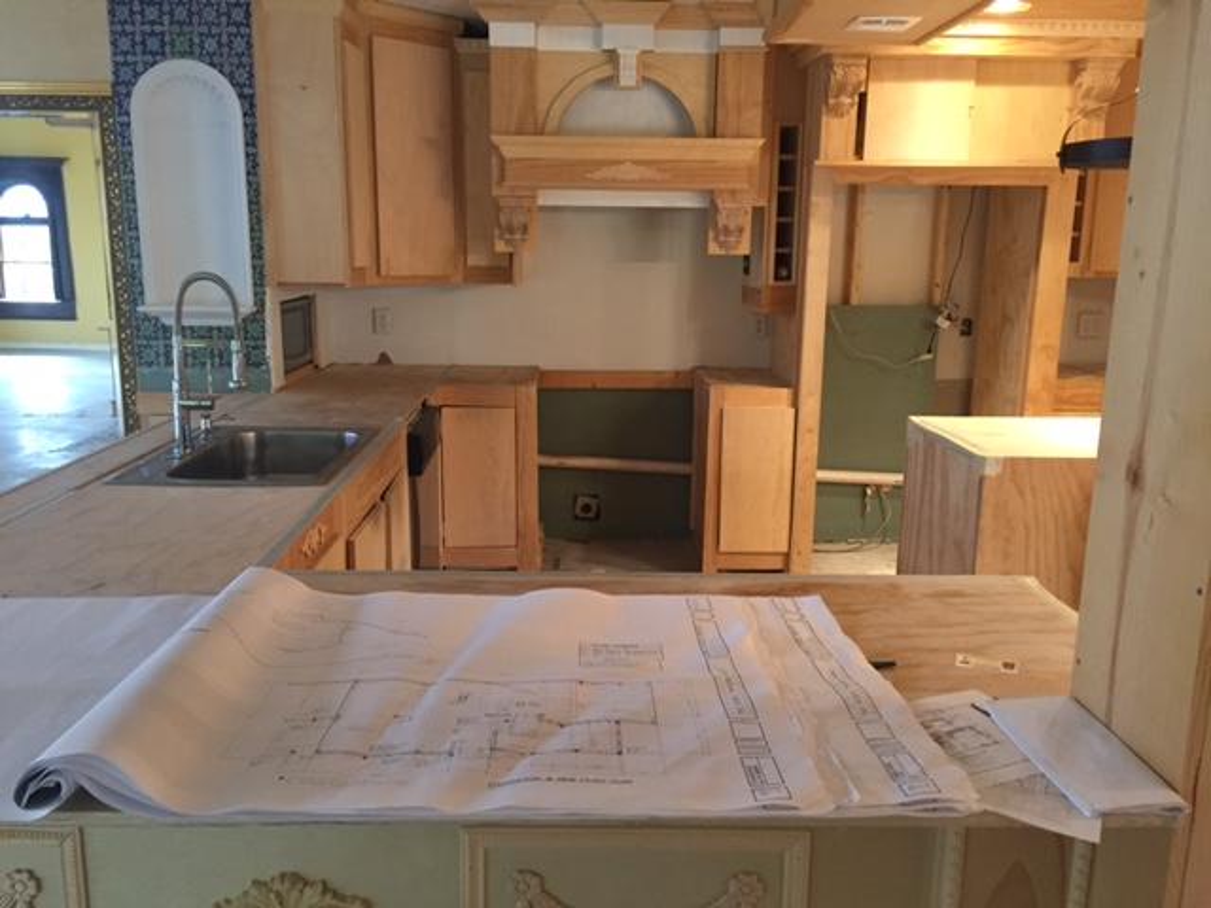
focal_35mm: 29
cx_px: 606
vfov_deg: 48.2
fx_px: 1015
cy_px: 454
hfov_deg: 61.7
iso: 160
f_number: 2.2
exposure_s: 1/30
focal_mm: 4.15
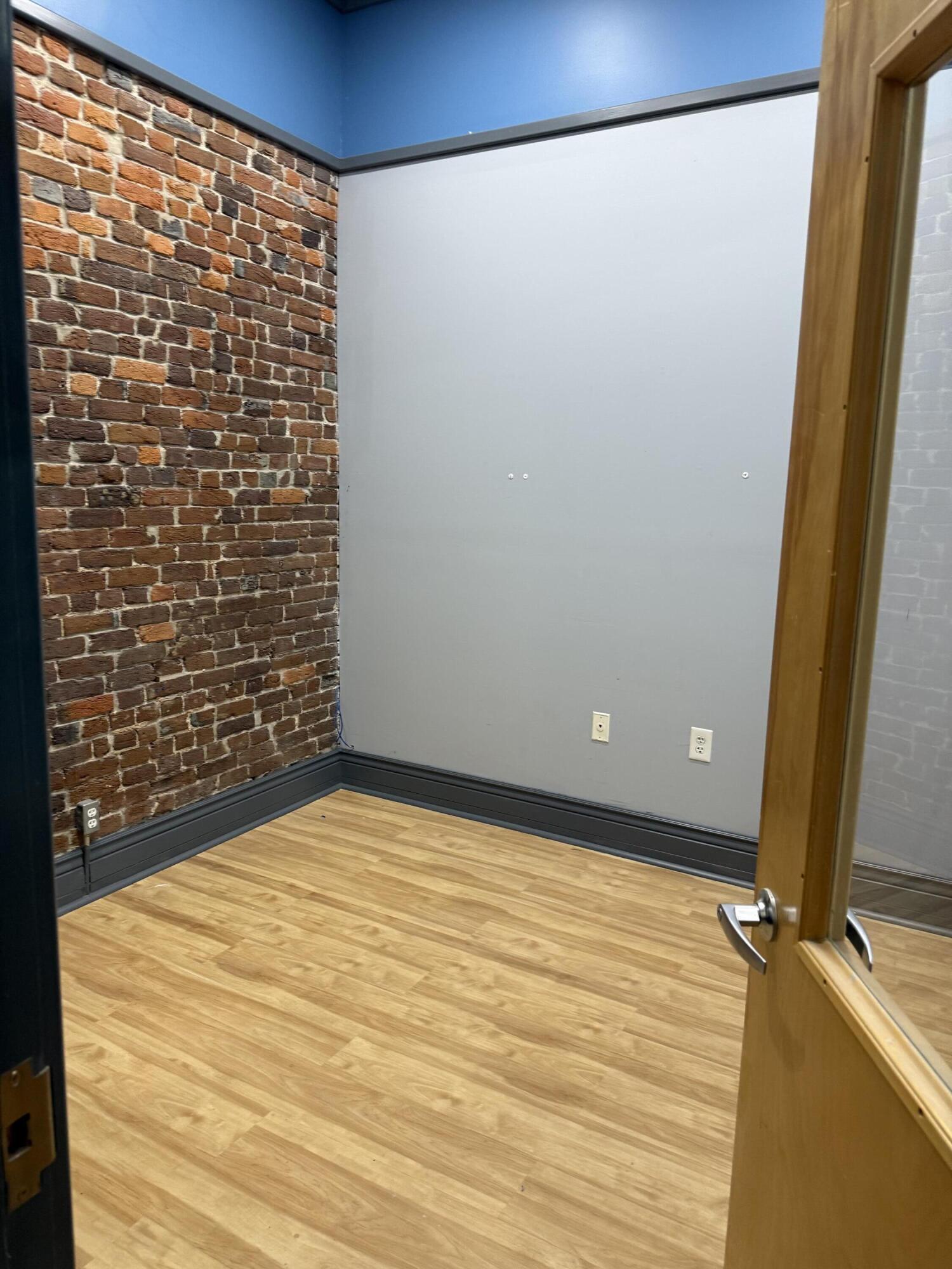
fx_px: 880
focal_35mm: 24
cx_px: 476
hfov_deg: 56.8
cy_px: 634
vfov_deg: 71.6
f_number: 1.78
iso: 200
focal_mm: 6.76
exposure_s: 1/60
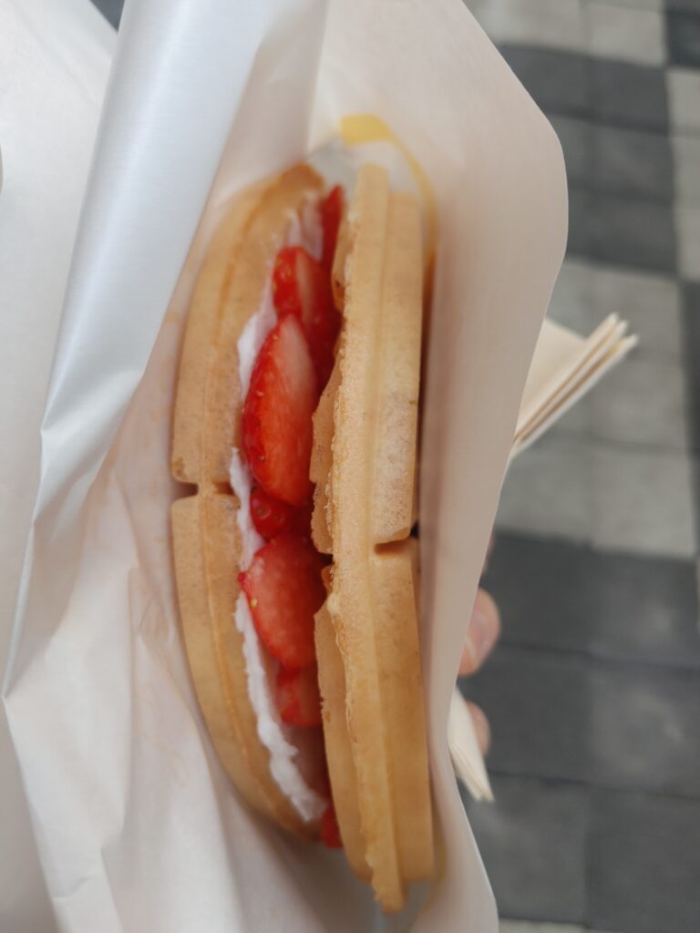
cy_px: 466
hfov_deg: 53.1
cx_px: 350
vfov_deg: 67.3
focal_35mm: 26
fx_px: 701
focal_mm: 4.81
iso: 50
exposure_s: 1/178
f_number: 1.8
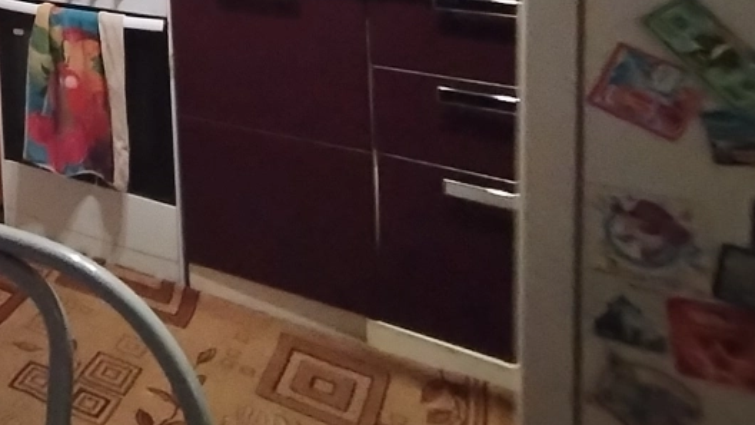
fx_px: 881
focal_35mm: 44
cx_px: -134
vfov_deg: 23.1
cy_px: -170
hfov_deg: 36.6
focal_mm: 1.42
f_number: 2.2
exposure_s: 1/33.3
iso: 933
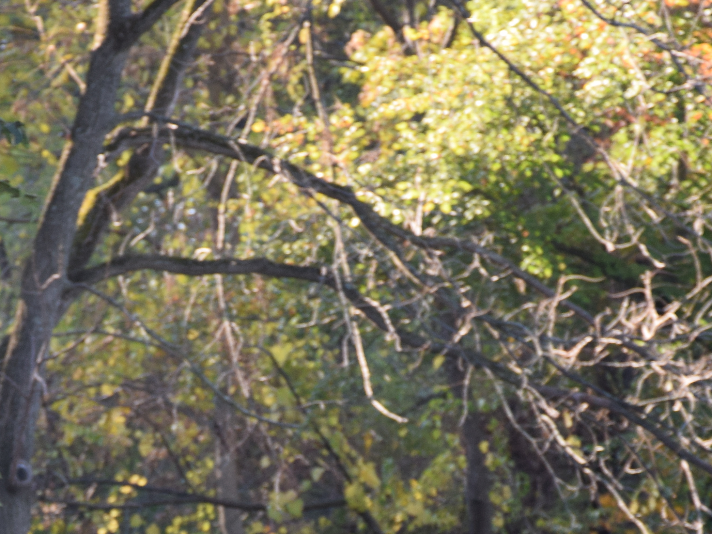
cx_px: 161
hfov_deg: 4.8
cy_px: 608
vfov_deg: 3.6
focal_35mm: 414
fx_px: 8516
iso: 400
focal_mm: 100
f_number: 6.3
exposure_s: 1/160
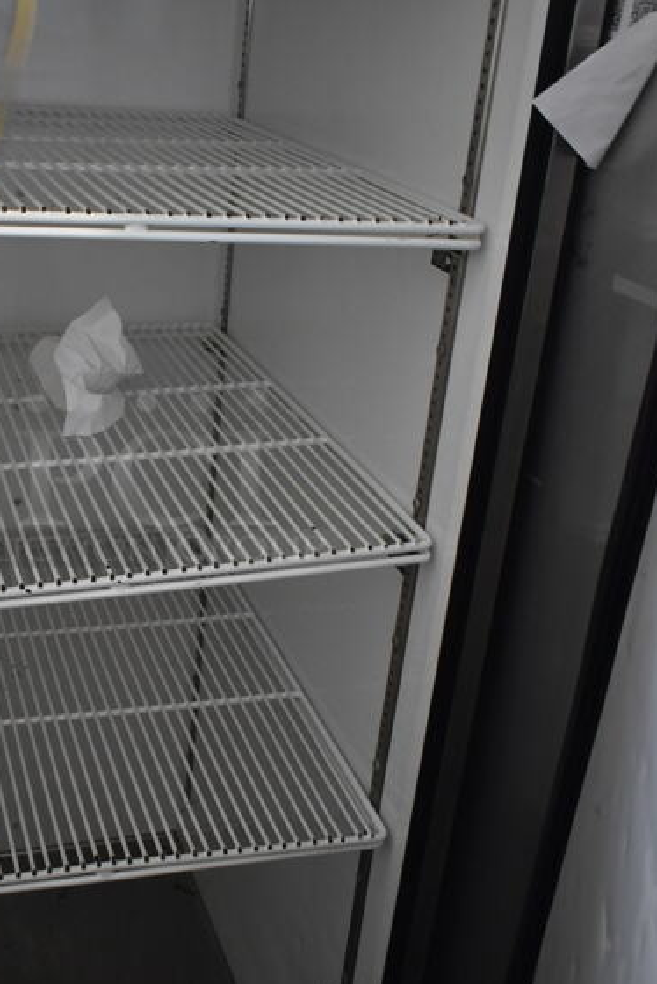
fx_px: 1203
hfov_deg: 29.9
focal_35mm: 44
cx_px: 146
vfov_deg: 44.5
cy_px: 475
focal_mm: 18
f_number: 3.5
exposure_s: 1/30
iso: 1100
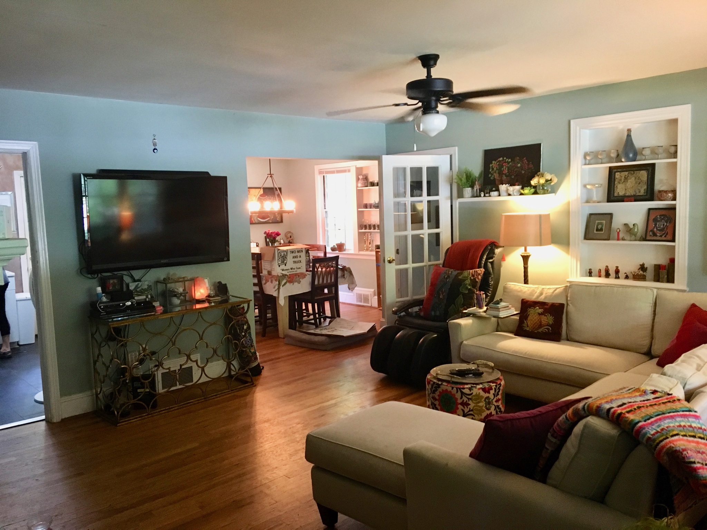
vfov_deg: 48.2
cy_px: 265
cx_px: 354
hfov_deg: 61.7
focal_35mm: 29
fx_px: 592
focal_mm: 4.15
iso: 200
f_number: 2.2
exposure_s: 1/20
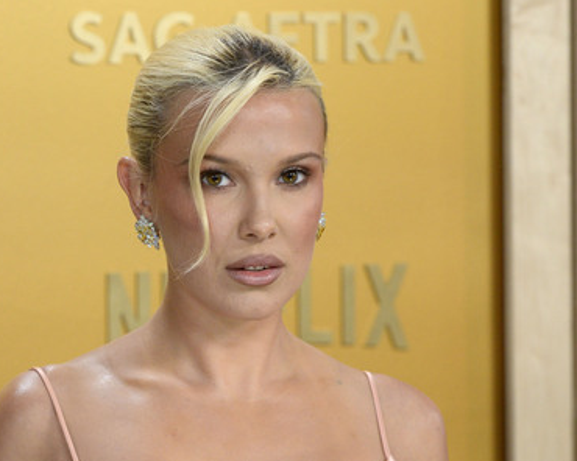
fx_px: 2630
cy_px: 232
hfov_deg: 12.5
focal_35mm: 154
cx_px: 242
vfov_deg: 10.0
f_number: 6.3
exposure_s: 1/250
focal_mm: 135
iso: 2500
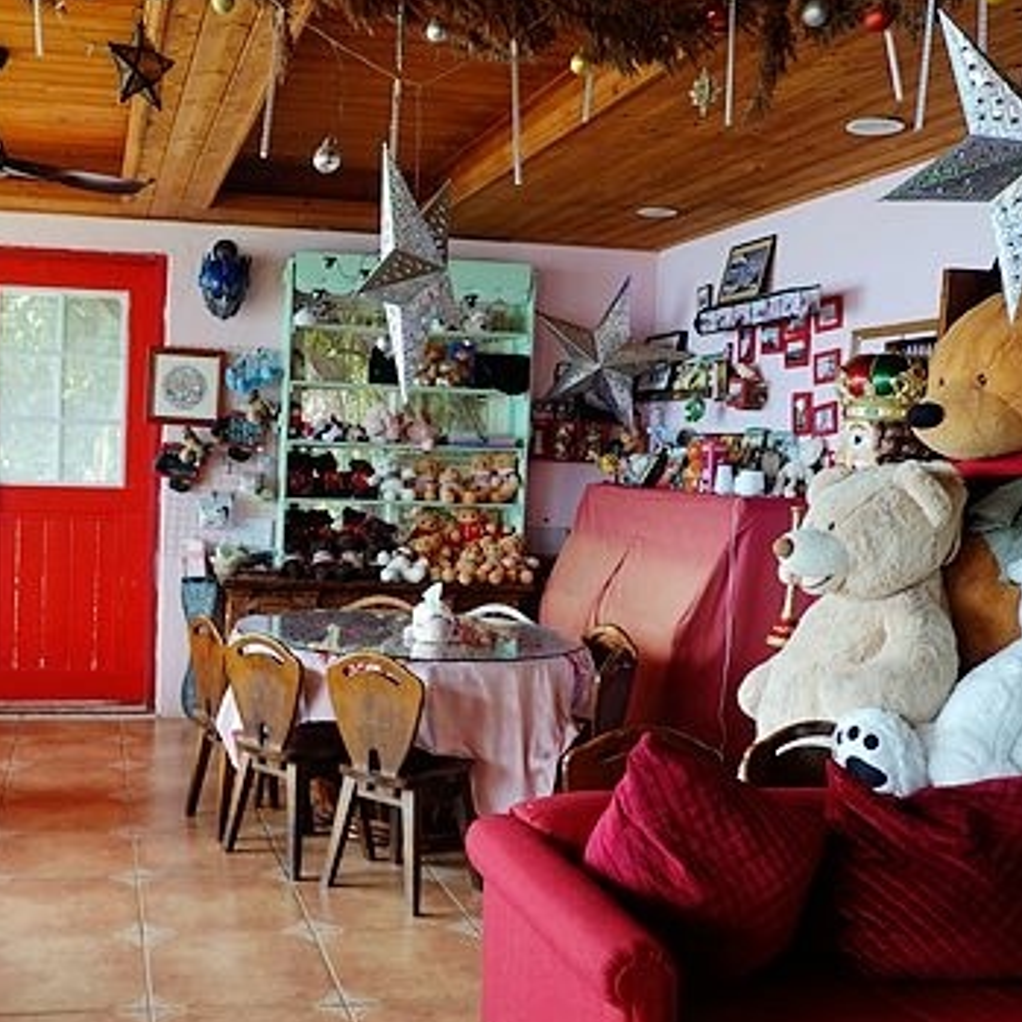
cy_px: 555
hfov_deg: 42.8
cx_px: 287
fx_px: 1269
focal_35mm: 38
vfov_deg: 43.8
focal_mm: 9
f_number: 2.8
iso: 125
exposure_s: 1/40
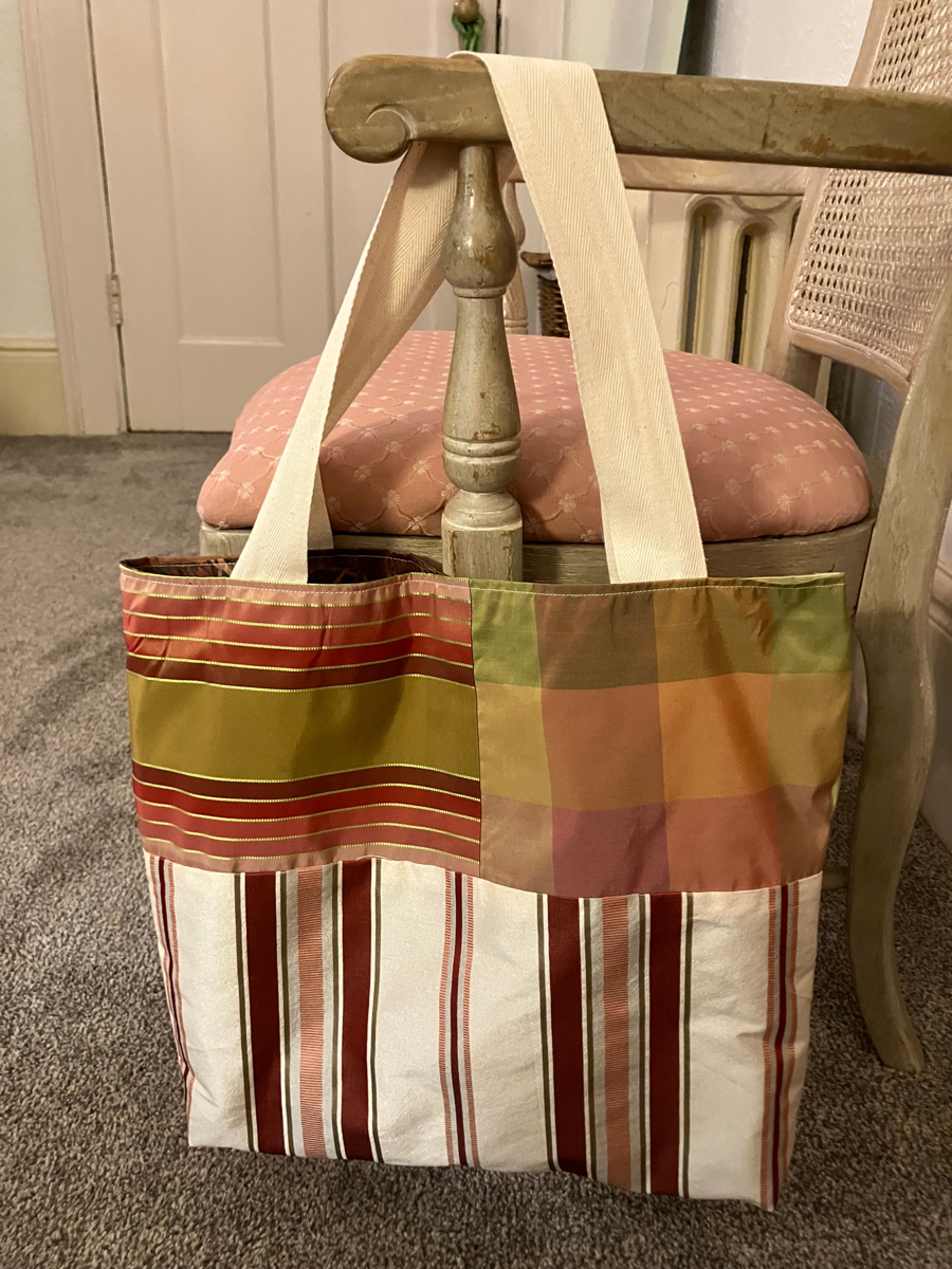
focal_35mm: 28
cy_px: 634
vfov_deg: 63.4
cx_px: 476
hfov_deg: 49.7
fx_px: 1027
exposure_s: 1/30
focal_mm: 3.99
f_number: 1.8
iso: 400
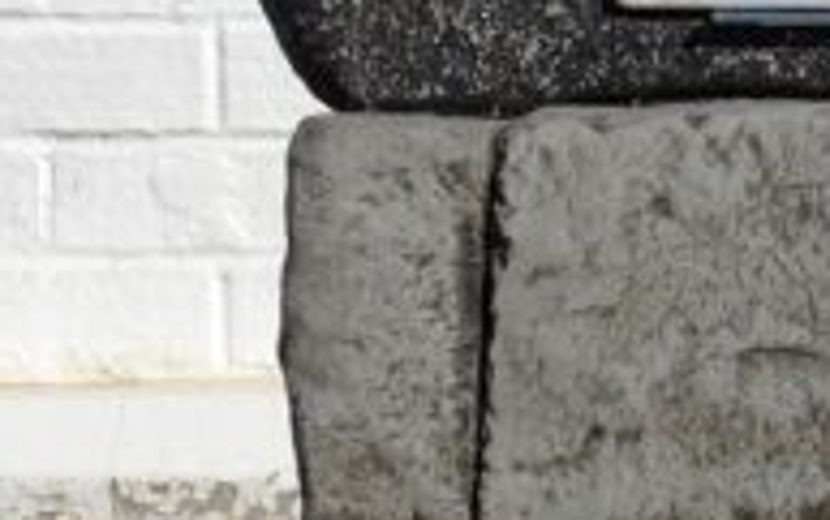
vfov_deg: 1.8
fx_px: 16572
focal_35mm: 732
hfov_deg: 2.9
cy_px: -241
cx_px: 796
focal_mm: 39.8
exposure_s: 1/645
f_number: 5.6
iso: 100
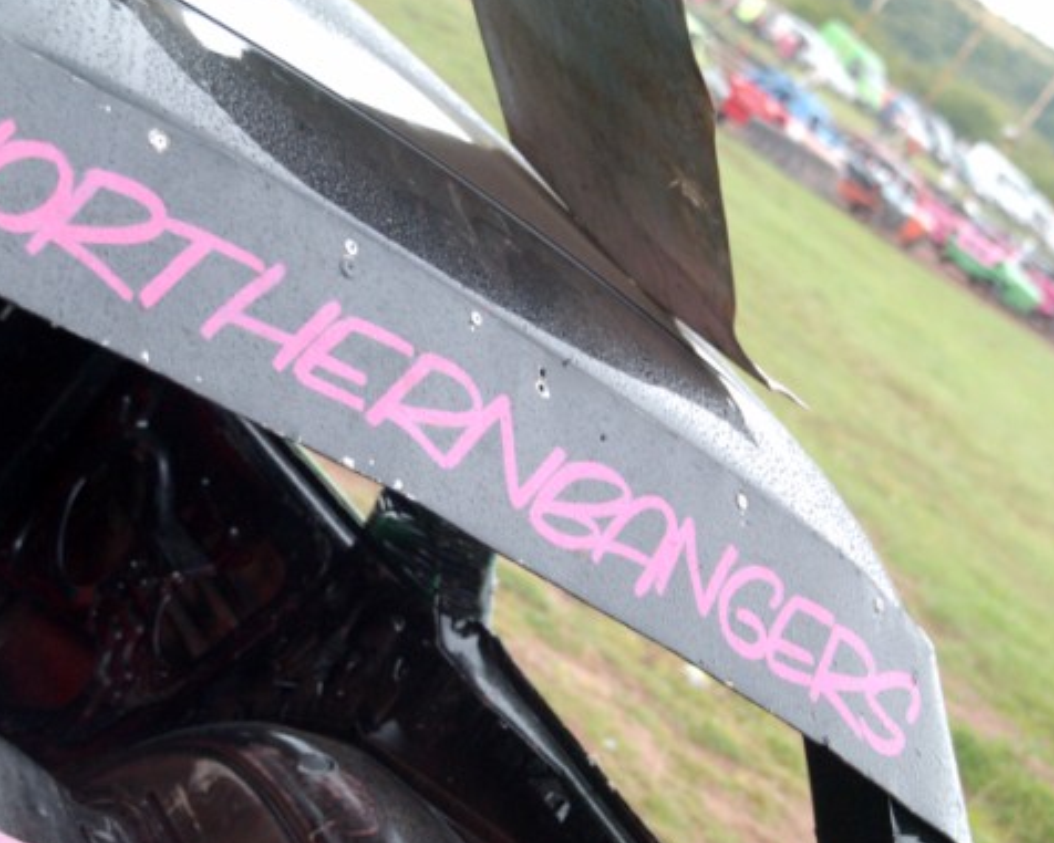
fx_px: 2714
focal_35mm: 87
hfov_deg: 21.9
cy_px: 423
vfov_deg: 17.7
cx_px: 412
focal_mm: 46
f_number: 5
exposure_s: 1/100
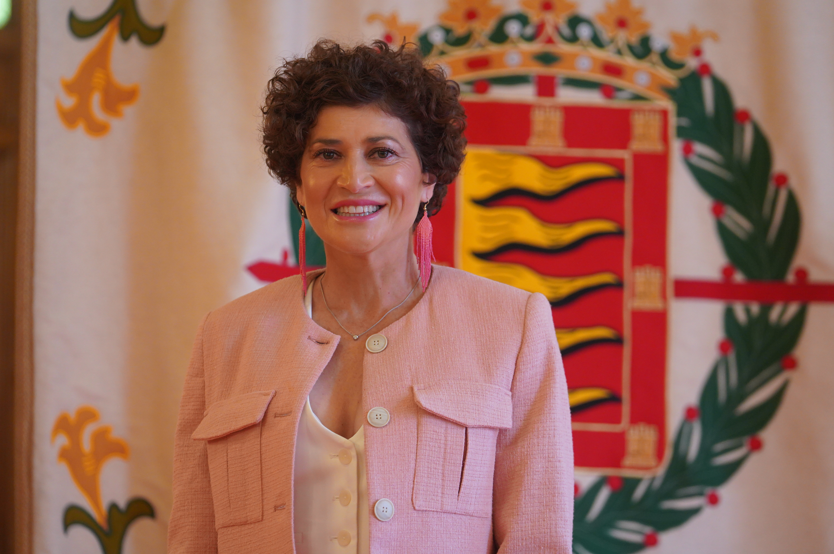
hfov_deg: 13.6
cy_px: 277
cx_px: 417
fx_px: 3495
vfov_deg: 9.1
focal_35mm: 151
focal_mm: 151
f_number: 4
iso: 3200
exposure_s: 1/160
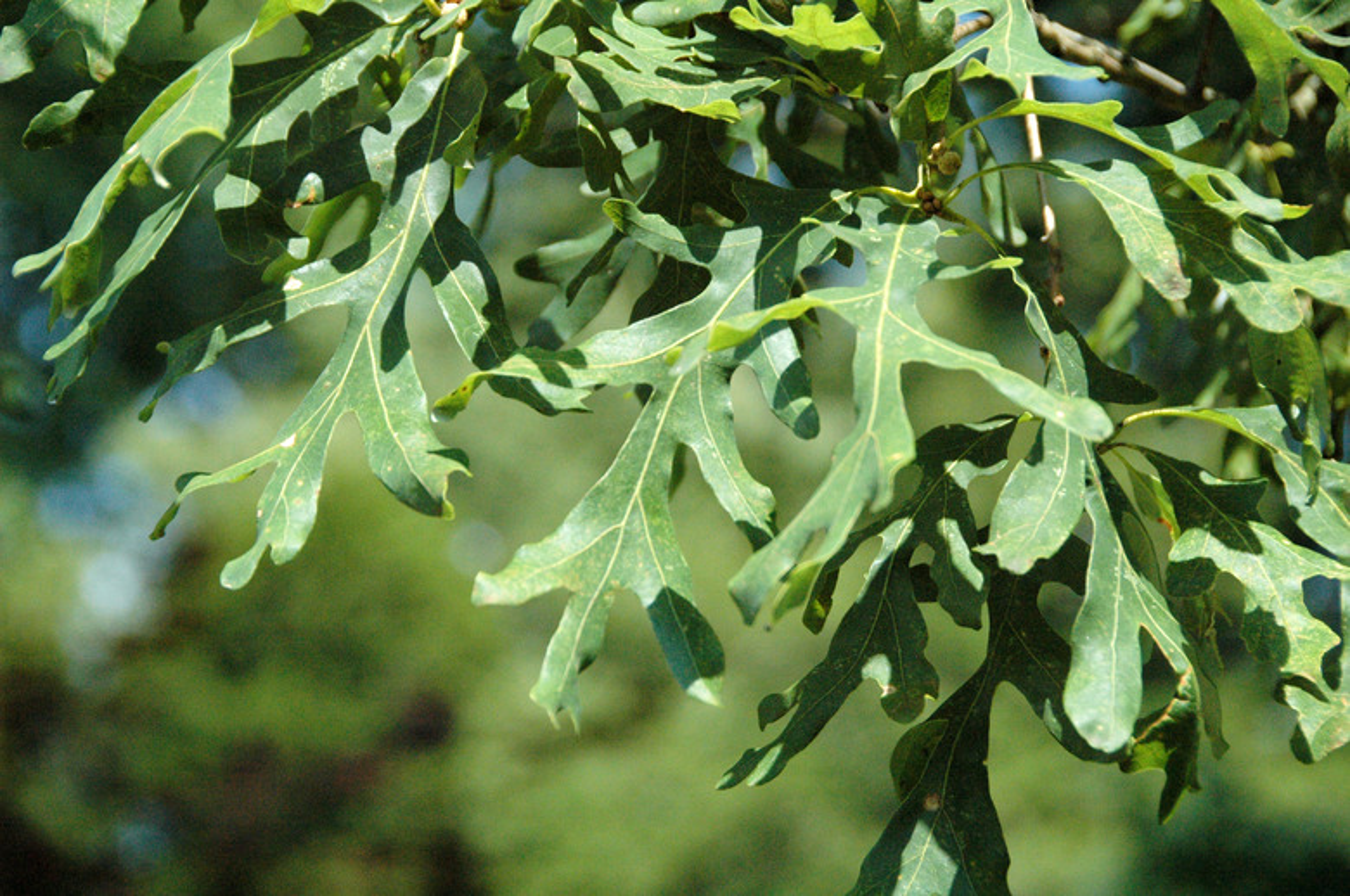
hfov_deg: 14.4
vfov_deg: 9.6
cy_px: 448
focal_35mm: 142
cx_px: 675
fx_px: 5337
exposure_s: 1/640
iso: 1600
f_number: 6.3
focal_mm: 95
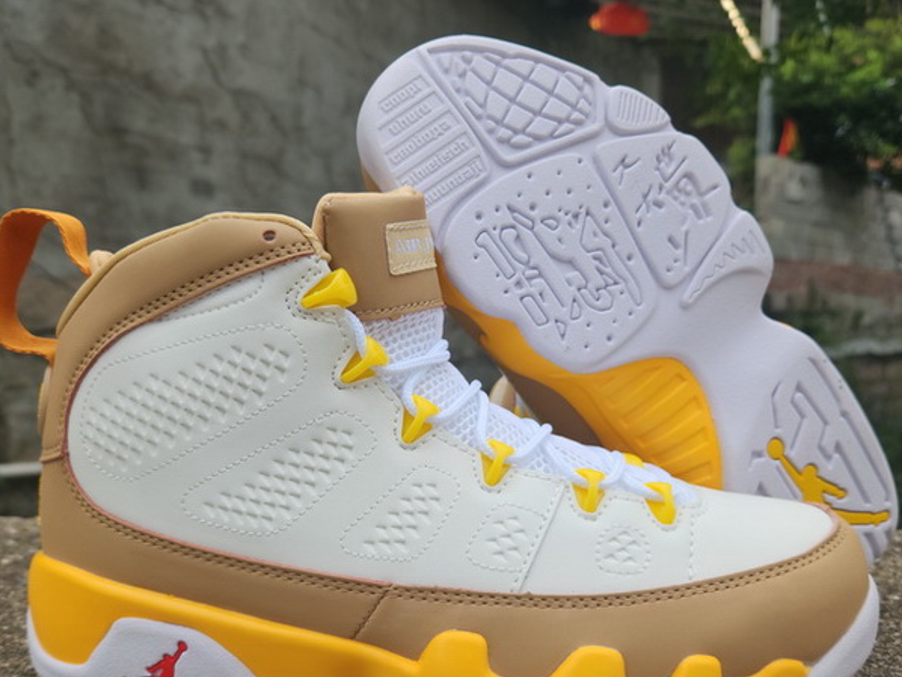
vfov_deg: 46.2
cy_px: 440
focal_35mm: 30
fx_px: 782
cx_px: 421
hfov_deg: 59.9
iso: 20
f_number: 1.8
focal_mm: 5.4
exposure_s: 1/134
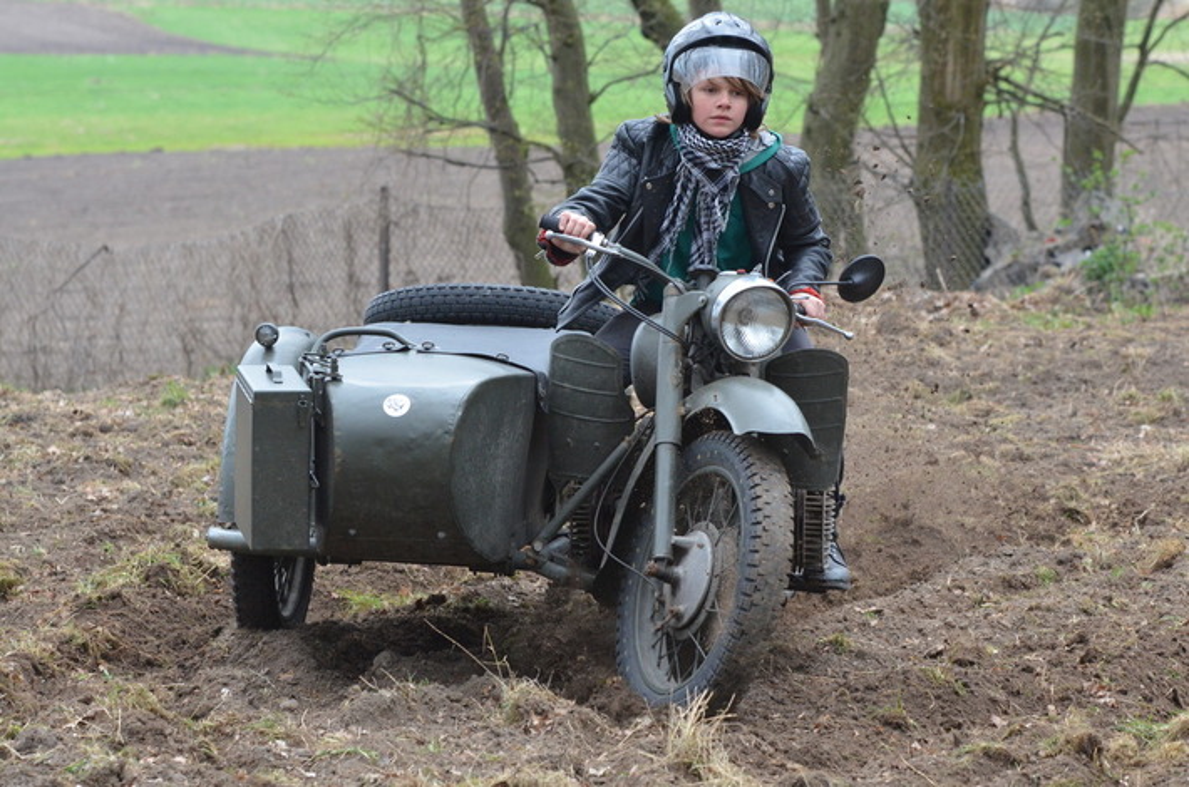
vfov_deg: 8.7
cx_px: 594
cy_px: 394
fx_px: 5190
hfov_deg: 13.1
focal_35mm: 158
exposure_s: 1/500
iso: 1600
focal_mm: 105
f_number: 5.6
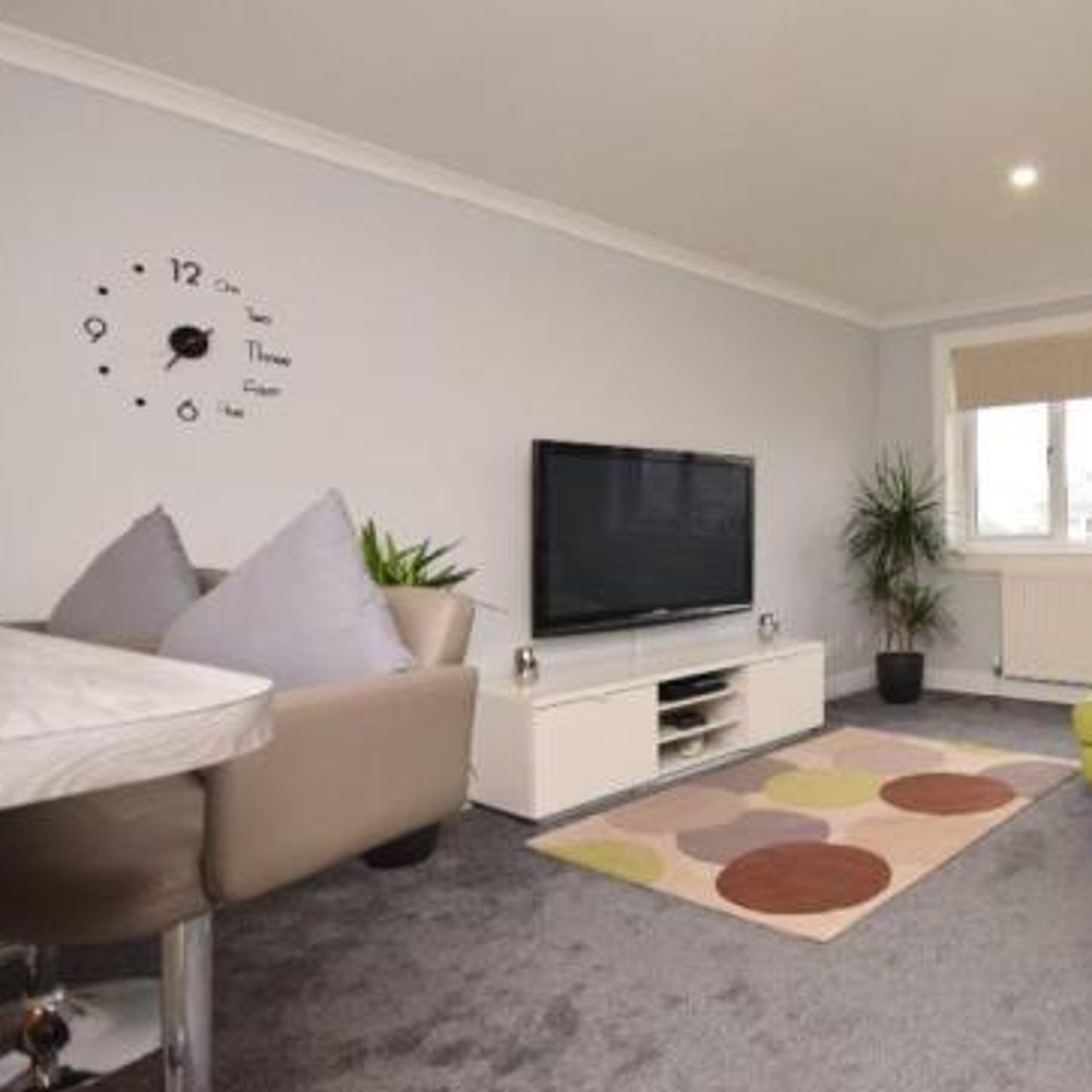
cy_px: 519
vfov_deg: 67.2
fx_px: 821
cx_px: 868
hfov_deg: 61.9
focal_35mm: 23
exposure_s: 1/100
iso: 800
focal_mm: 10
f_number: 5
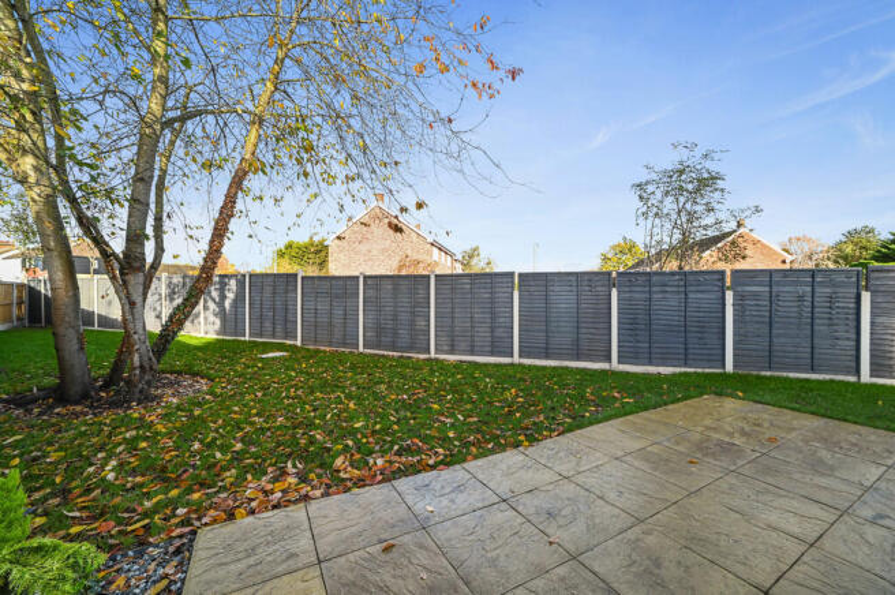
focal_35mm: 14
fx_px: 348
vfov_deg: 81.1
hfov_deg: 104.3
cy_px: 298
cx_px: 448
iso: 500
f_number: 8
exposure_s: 1/200
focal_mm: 14
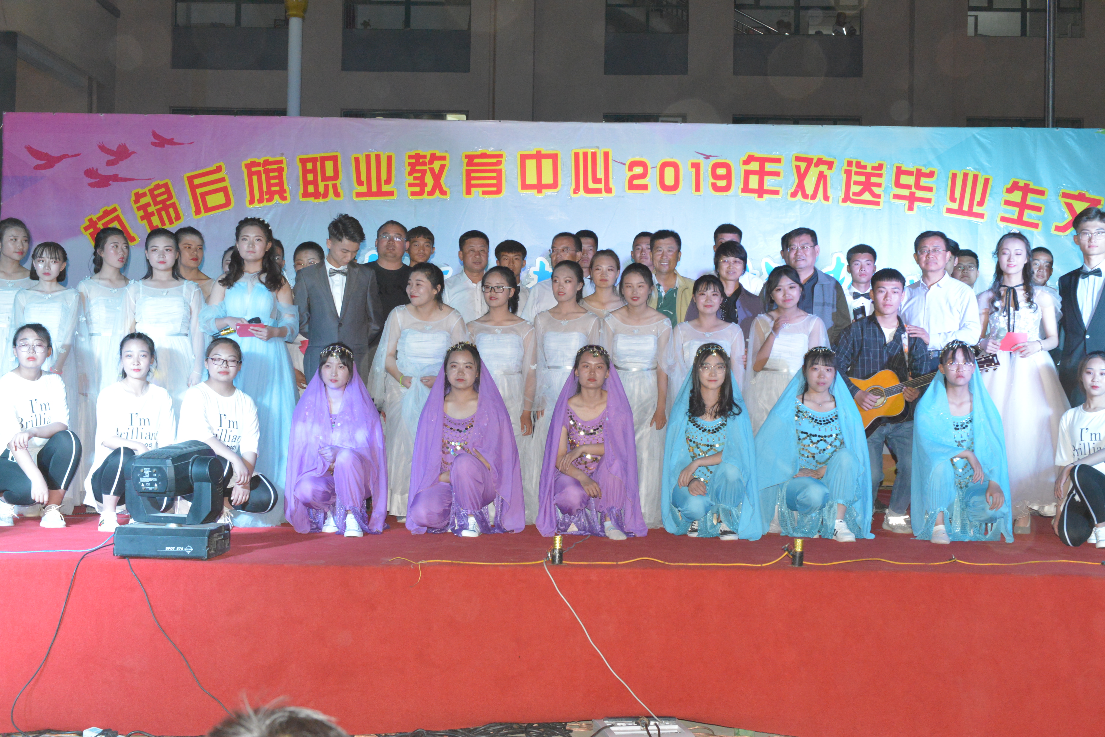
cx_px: 552
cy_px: 368
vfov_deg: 28.1
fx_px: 1474
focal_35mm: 48
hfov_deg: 41.1
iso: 6400
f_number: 8
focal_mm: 48
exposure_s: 1/60
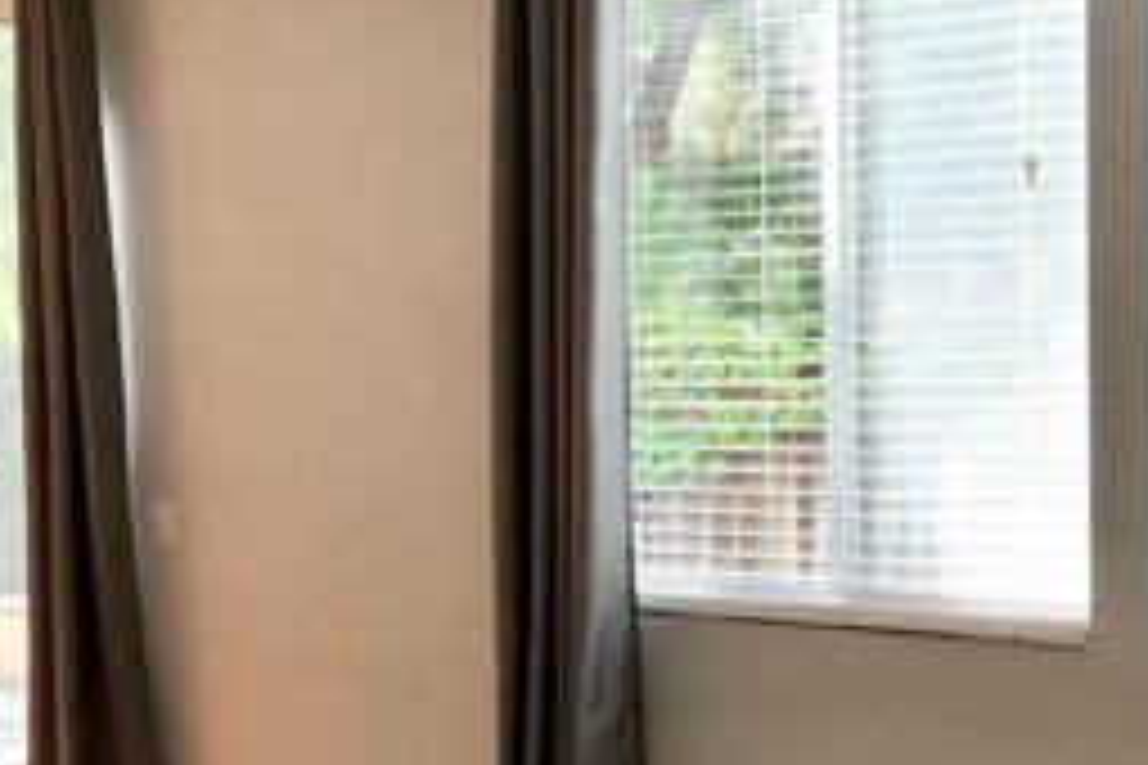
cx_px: 401
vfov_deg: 18.6
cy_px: 522
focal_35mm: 73
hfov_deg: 27.6
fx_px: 2328
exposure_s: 1/127
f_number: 1.8
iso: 20
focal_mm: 3.99
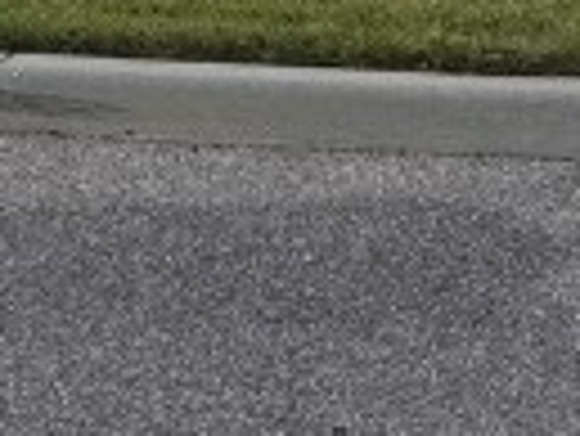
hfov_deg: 10.3
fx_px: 3203
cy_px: -310
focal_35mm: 191
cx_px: 418
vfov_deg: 7.6
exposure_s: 1/10417
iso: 80
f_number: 1.78
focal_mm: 6.76
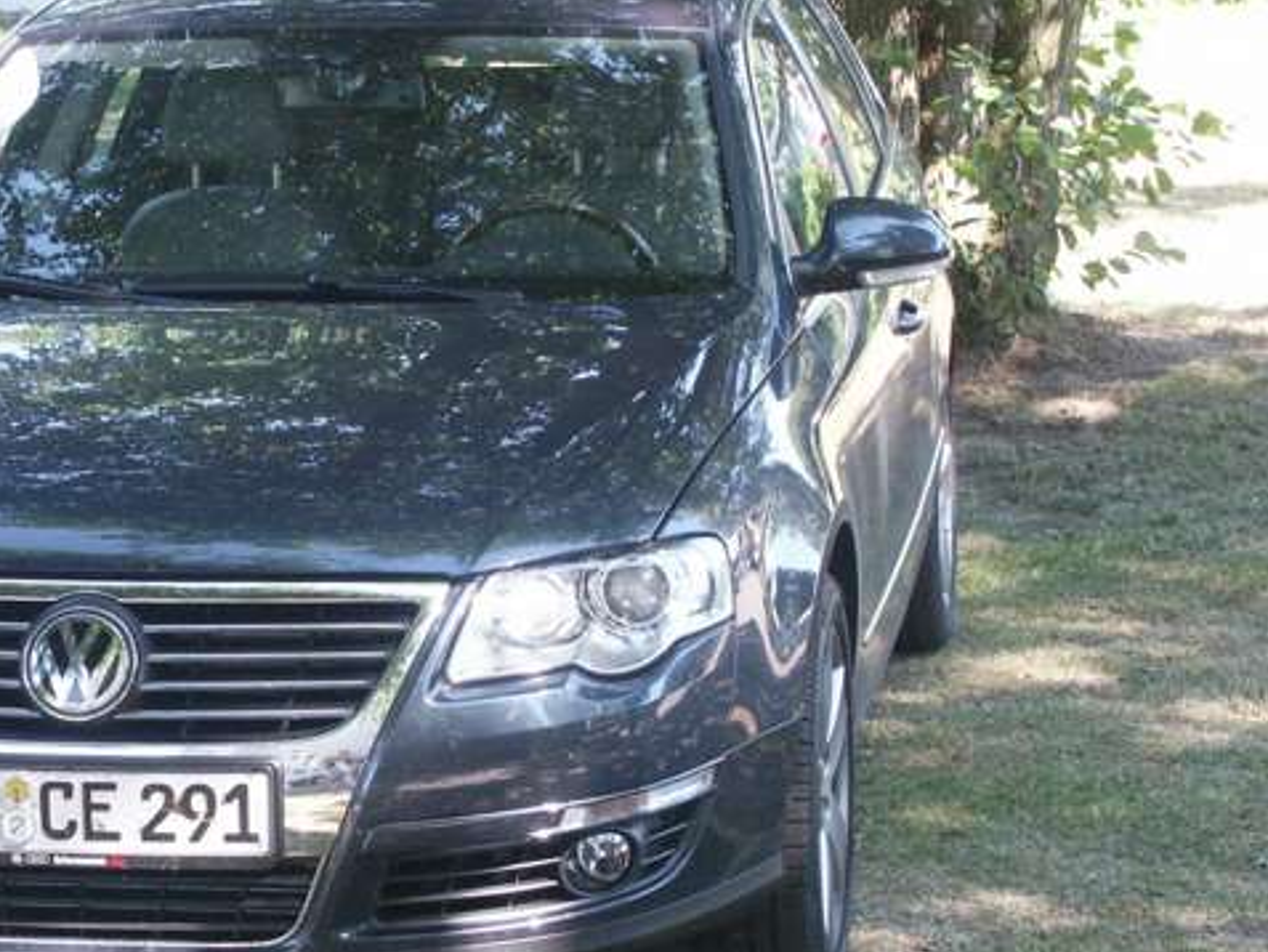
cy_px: 412
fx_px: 4543
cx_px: 335
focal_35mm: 124
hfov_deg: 15.8
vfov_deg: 12.0
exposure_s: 1/90
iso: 100
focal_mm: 18.44
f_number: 4.5
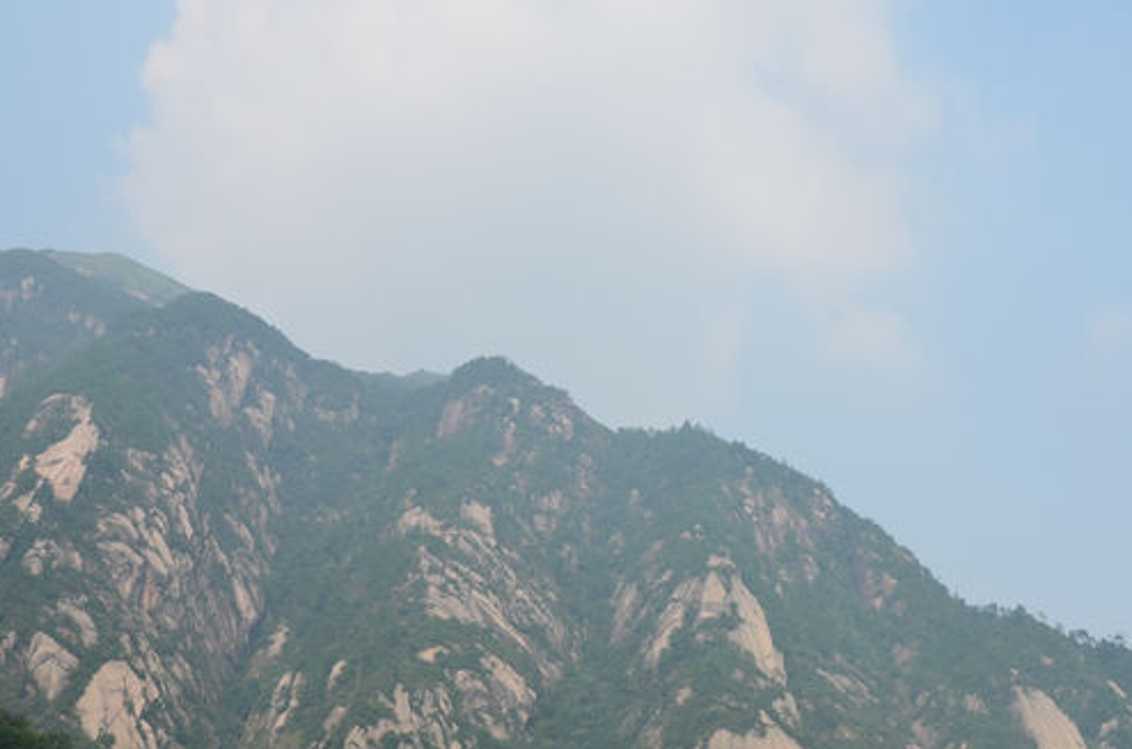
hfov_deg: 29.6
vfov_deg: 19.9
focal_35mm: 68
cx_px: 713
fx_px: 2133
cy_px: 395
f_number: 10
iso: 100
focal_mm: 32
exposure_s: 1/200
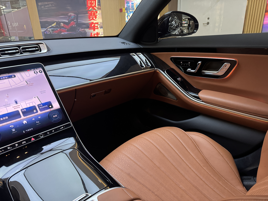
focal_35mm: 24
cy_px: 100
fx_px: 186
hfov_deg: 71.6
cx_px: 134
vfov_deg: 56.8
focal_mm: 6.76
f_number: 1.78
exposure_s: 1/50
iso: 500
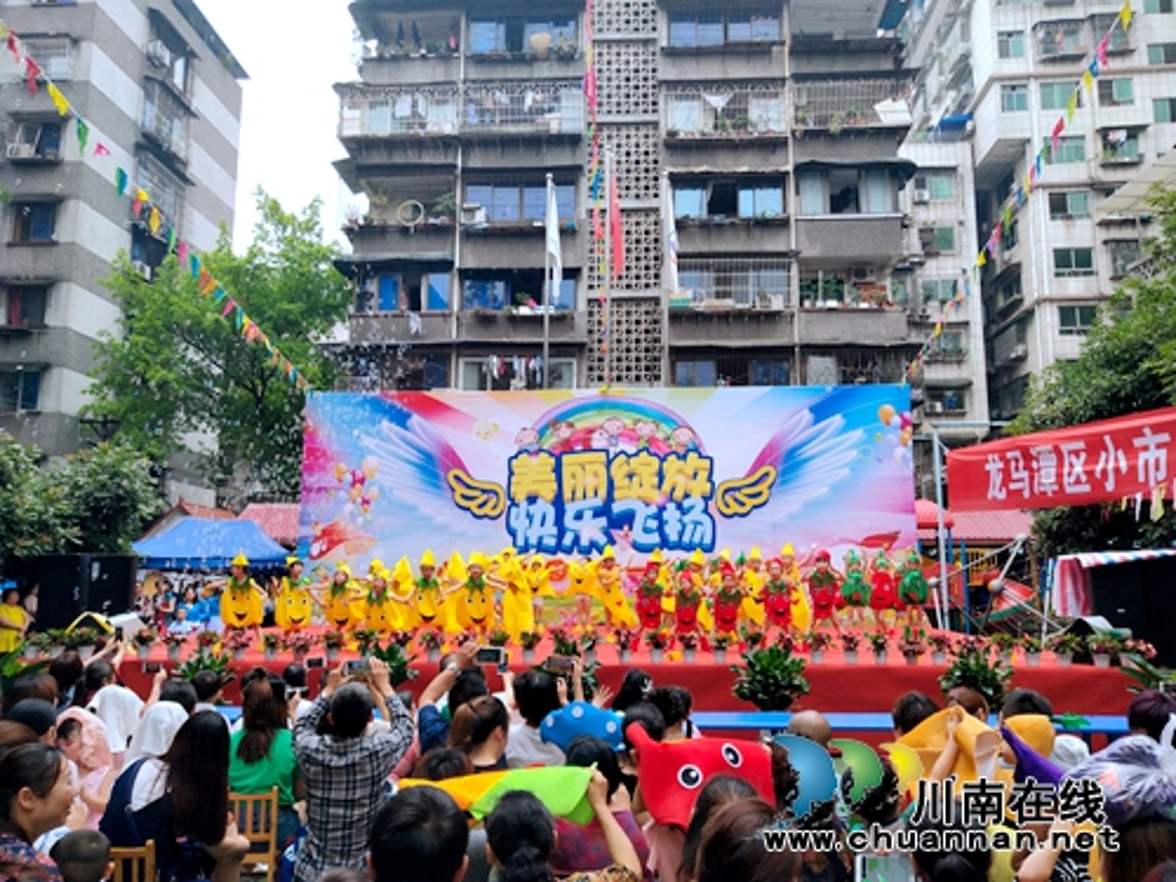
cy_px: 441
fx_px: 1019
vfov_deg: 46.8
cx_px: 588
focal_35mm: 30
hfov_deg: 60.0
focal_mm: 3.95
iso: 104
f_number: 1.8
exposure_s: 1/566
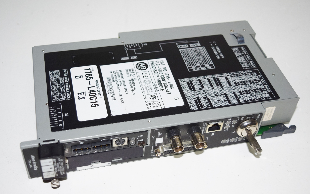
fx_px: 414
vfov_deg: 26.3
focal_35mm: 49
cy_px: 93
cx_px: 155
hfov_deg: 41.1
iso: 280
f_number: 5
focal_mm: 32
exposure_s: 1/100
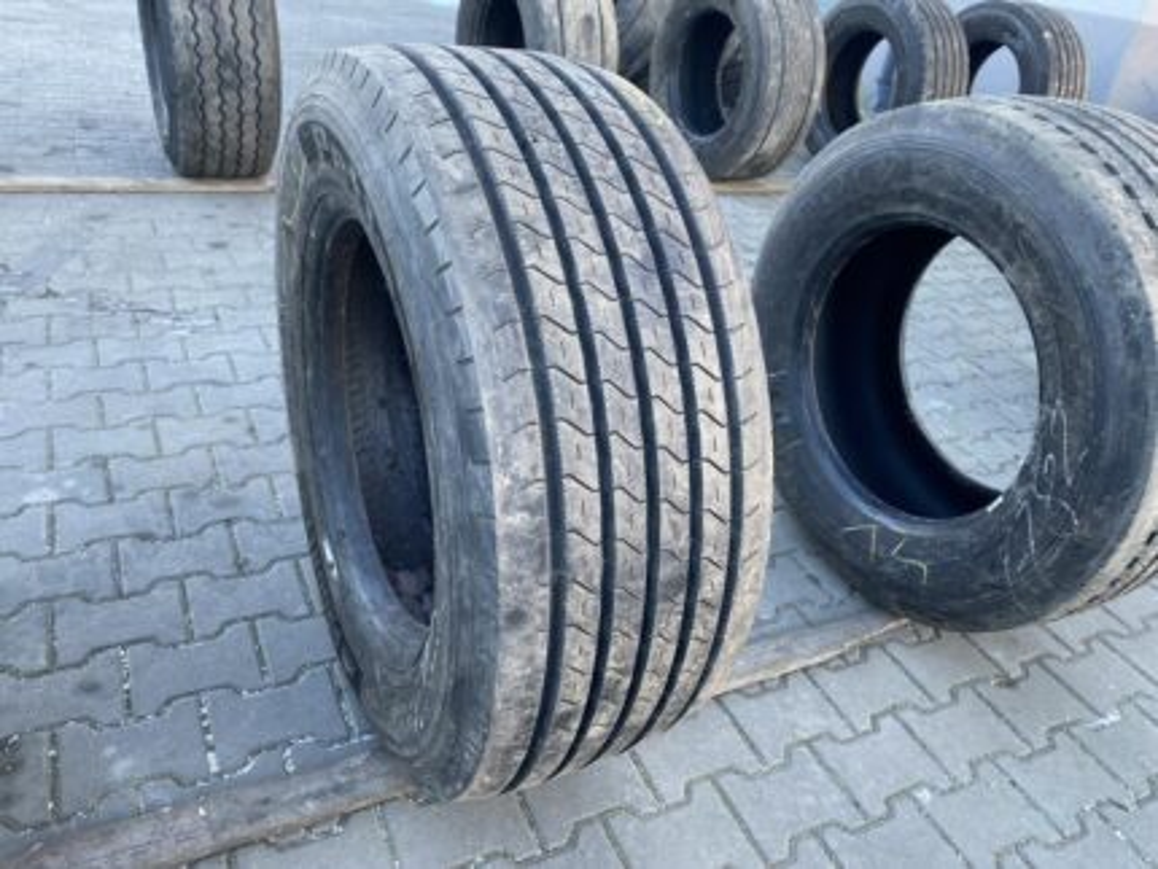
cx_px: 579
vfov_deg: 53.1
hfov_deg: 67.3
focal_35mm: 26
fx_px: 870
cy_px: 434
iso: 80
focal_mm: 4.25
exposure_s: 1/121
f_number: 1.8
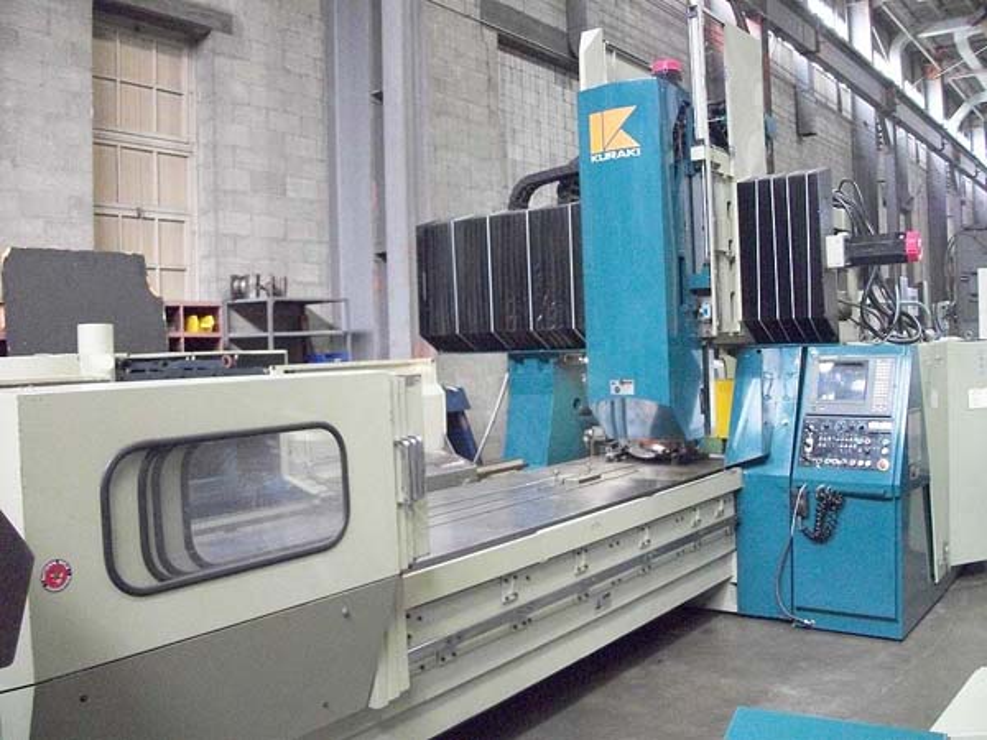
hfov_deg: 56.8
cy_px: 370
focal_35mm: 32
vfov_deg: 44.2
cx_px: 494
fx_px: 912
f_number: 2.9
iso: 640
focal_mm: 5.7
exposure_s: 1/60
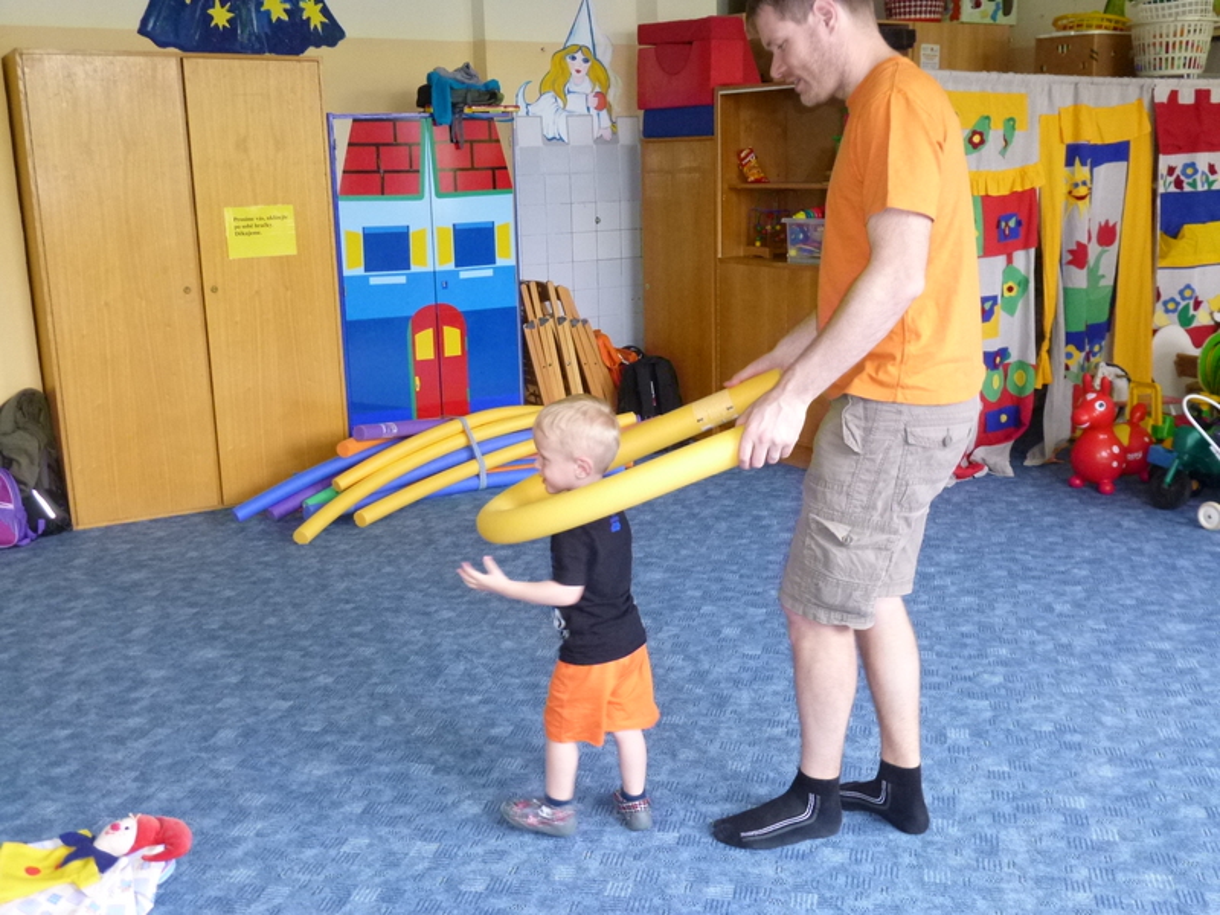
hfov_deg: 54.0
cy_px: 458
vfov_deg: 41.8
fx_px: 1198
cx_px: 610
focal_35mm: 34
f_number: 3.5
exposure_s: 1/60
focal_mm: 6
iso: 320
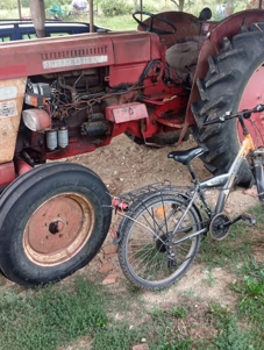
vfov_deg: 49.8
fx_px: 375
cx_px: 140
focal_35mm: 37
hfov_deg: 38.8
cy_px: 144
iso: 1136
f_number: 1.8
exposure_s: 1/33.3
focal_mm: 4.22
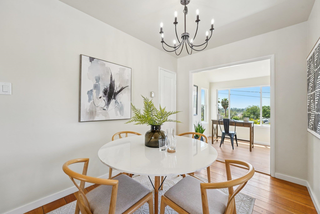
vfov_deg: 81.2
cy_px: 107
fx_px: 124
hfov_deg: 104.3
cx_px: 160
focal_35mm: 14
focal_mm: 14
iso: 800
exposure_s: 1/60
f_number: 8
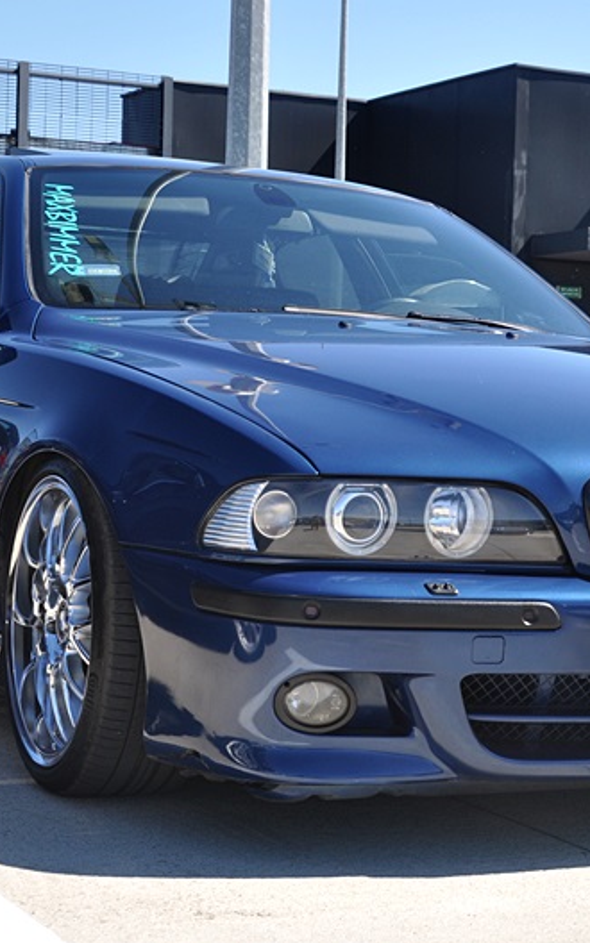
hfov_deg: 17.6
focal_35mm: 74
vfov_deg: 27.8
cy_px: 472
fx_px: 1904
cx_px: 375
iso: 200
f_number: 8
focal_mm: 32
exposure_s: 1/250
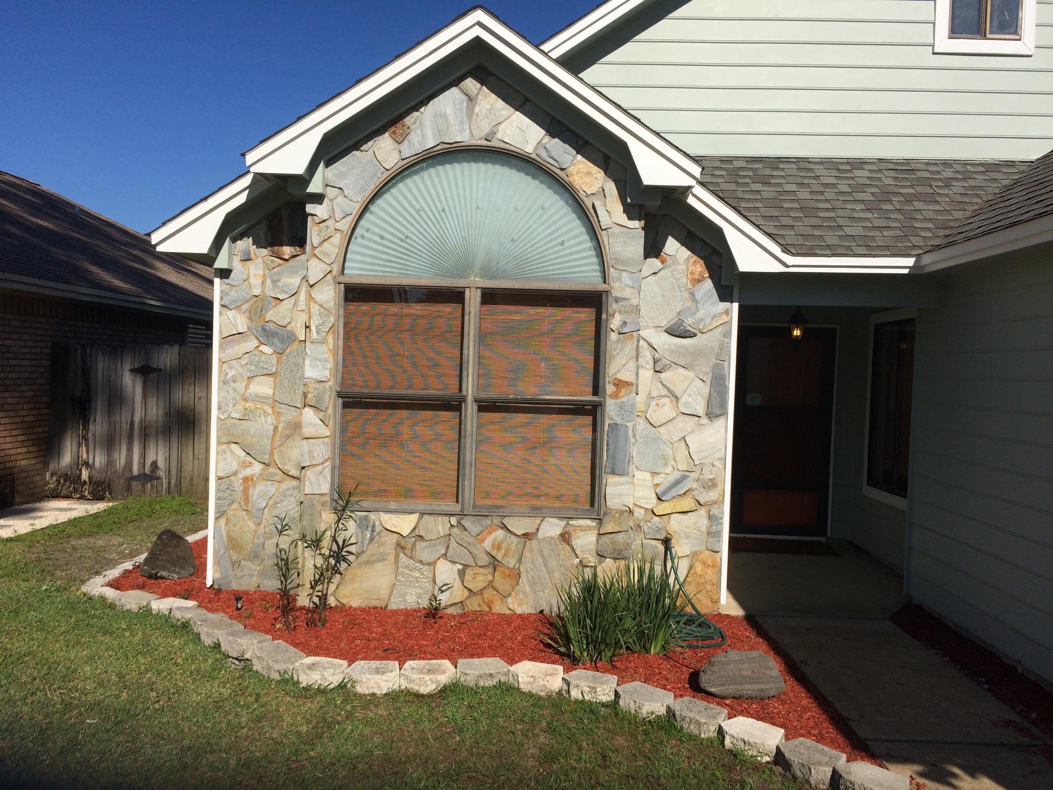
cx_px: 526
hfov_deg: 61.7
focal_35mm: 29
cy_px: 395
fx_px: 882
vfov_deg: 48.2
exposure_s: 1/4566
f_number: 2.2
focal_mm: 4.15
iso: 32
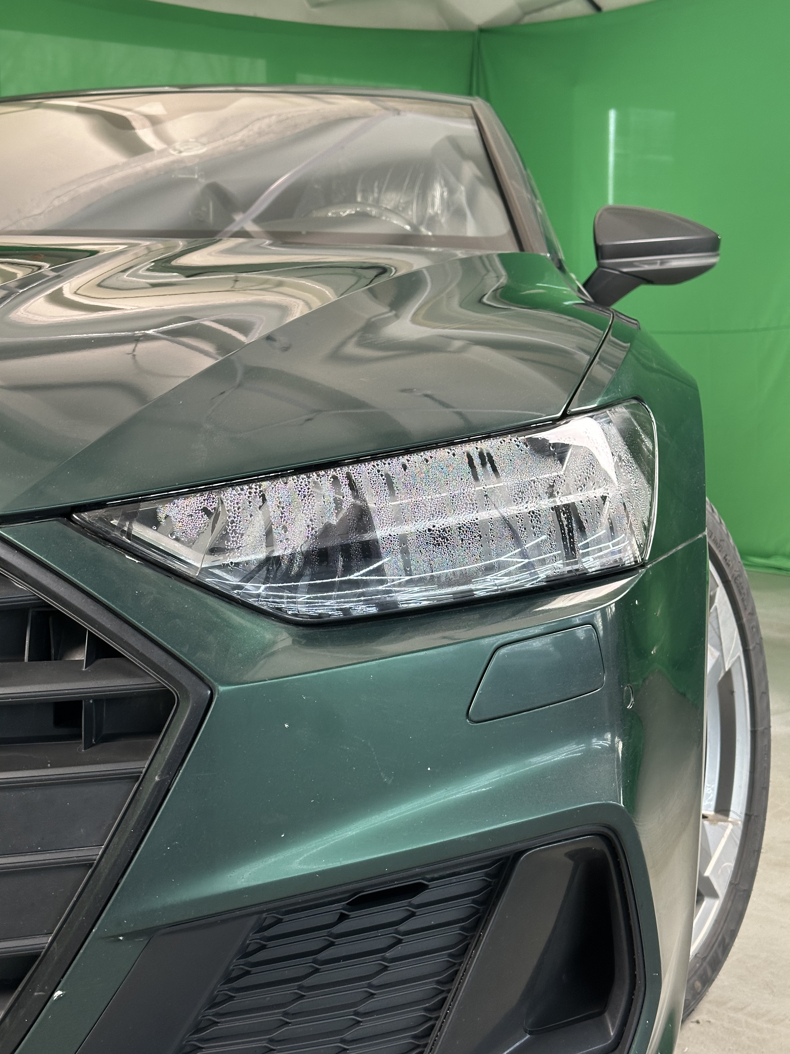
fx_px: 1461
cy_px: 527
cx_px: 395
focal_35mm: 48
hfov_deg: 30.3
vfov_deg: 39.7
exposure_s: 1/50
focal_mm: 6.86
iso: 160
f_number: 1.78
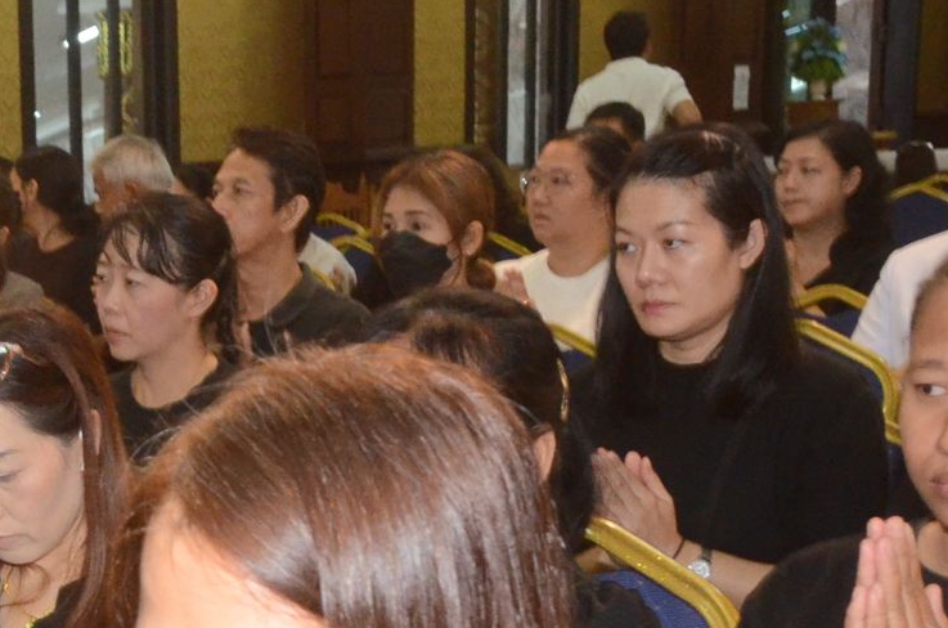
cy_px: 852
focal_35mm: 112
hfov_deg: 16.9
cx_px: -394
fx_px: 2943
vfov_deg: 11.8
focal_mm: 22
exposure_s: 1/60
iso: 2500
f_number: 9
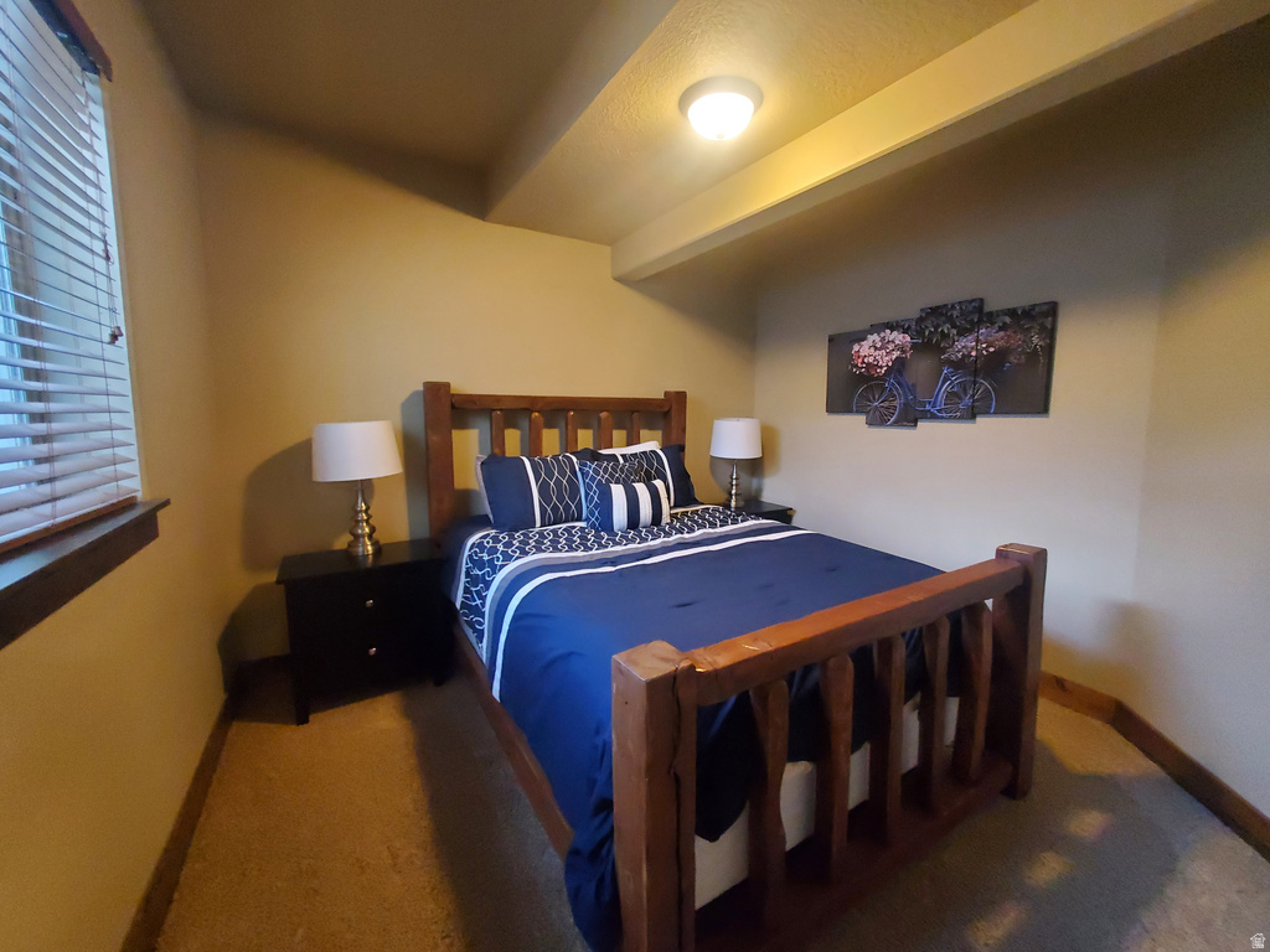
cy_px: 476
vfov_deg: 89.9
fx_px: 477
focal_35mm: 13
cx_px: 635
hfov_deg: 106.2
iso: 800
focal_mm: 1.8
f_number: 2.2
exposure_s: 1/30
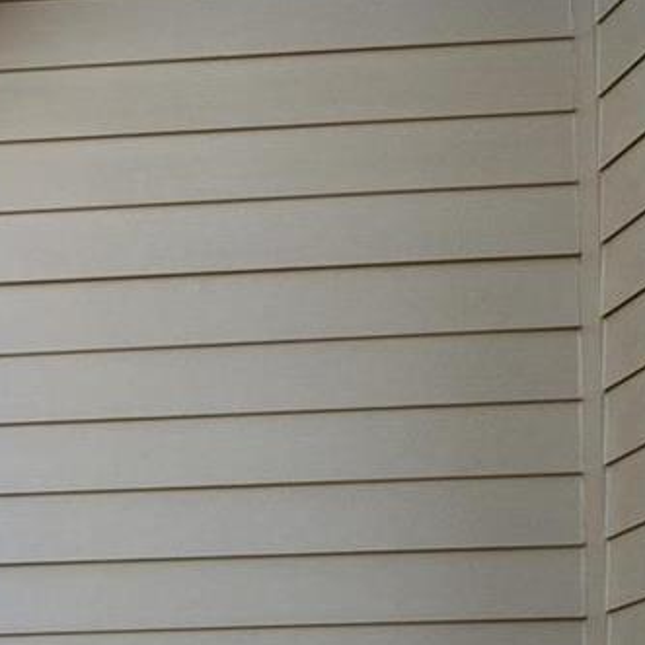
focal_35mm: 148
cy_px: 1019
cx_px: -828
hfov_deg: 10.4
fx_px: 3120
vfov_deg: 11.3
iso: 400
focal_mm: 18
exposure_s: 1/60
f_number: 8
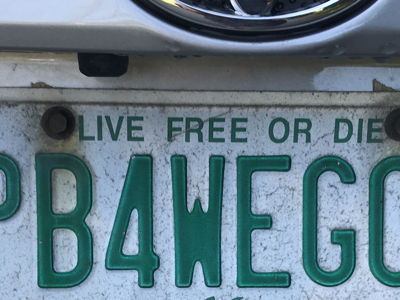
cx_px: 192
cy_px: 276
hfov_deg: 30.3
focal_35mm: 64
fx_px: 740
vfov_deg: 22.3
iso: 20
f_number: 1.8
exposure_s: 1/141
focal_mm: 3.99
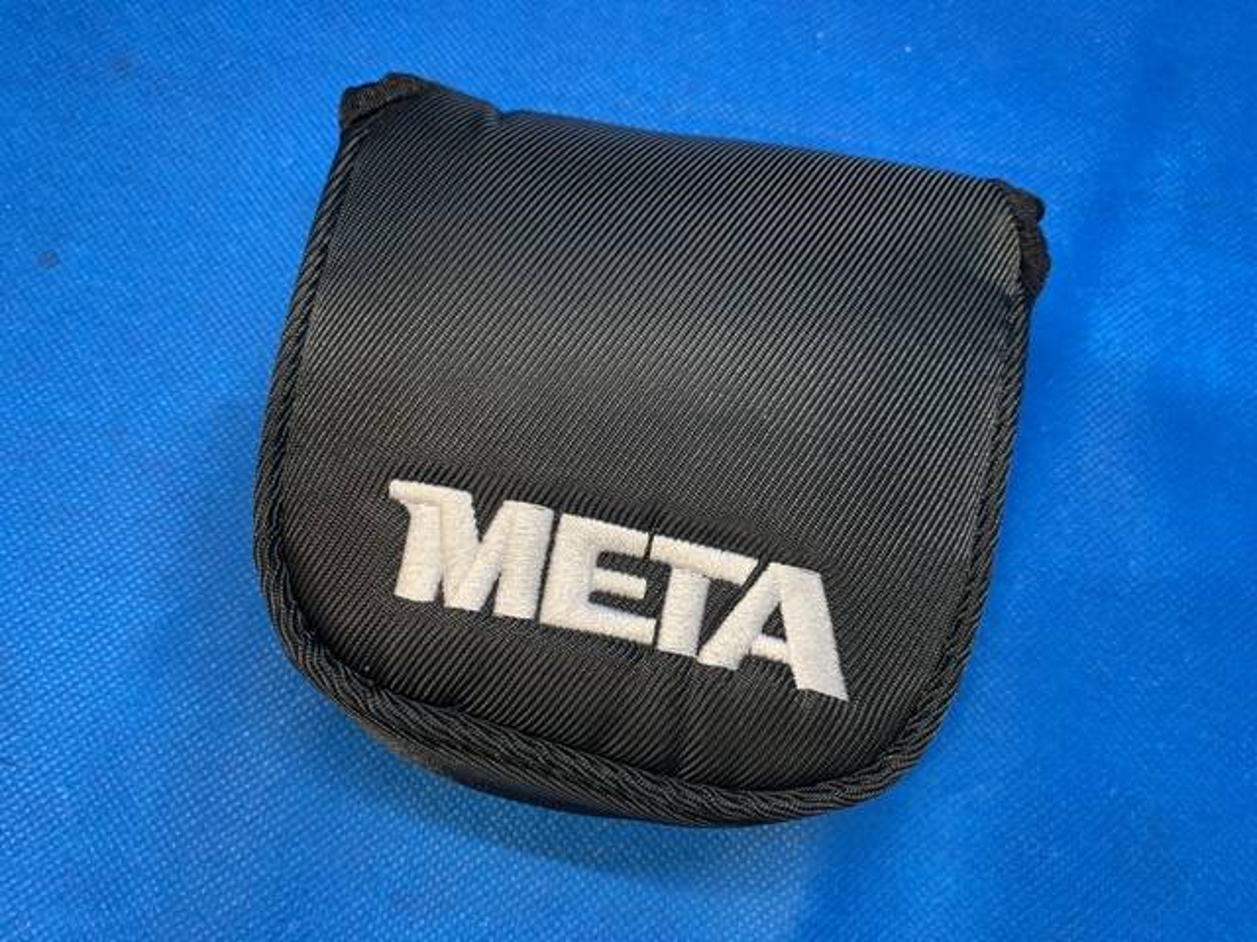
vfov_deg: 53.1
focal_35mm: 26
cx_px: 628
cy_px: 471
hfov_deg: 67.3
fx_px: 944
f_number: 1.8
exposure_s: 1/60
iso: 160
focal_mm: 4.25
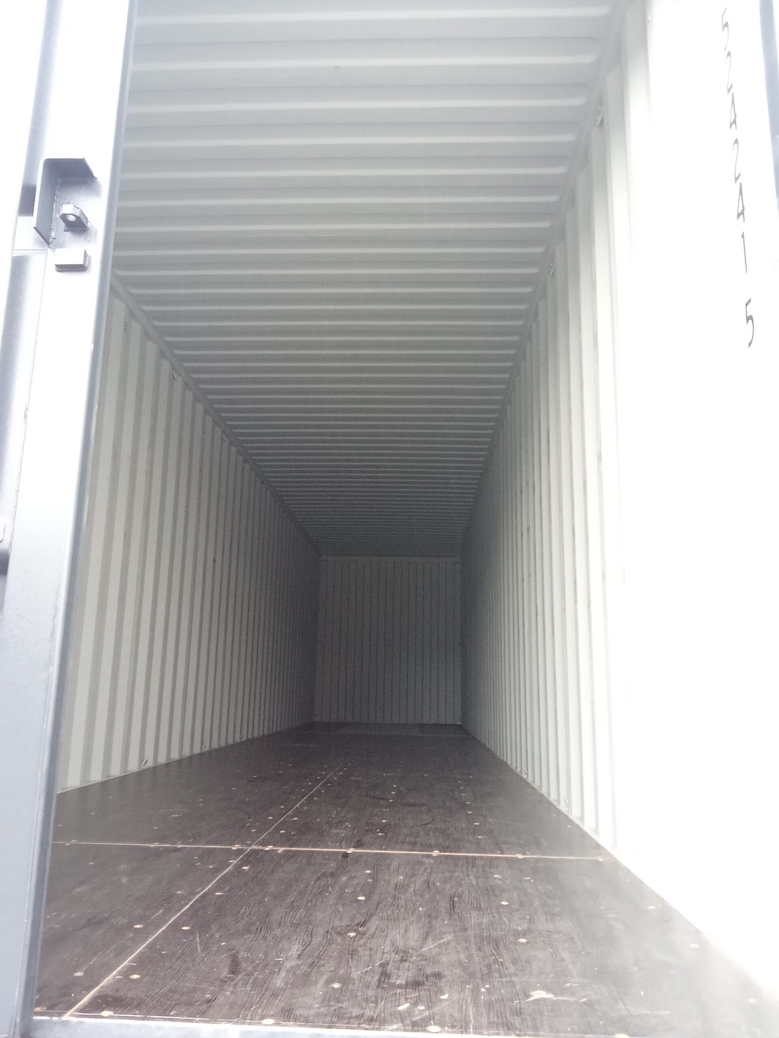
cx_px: 390
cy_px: 519
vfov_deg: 63.4
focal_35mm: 28
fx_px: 840
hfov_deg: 49.7
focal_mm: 2.78
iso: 400
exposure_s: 1/33.3
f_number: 2
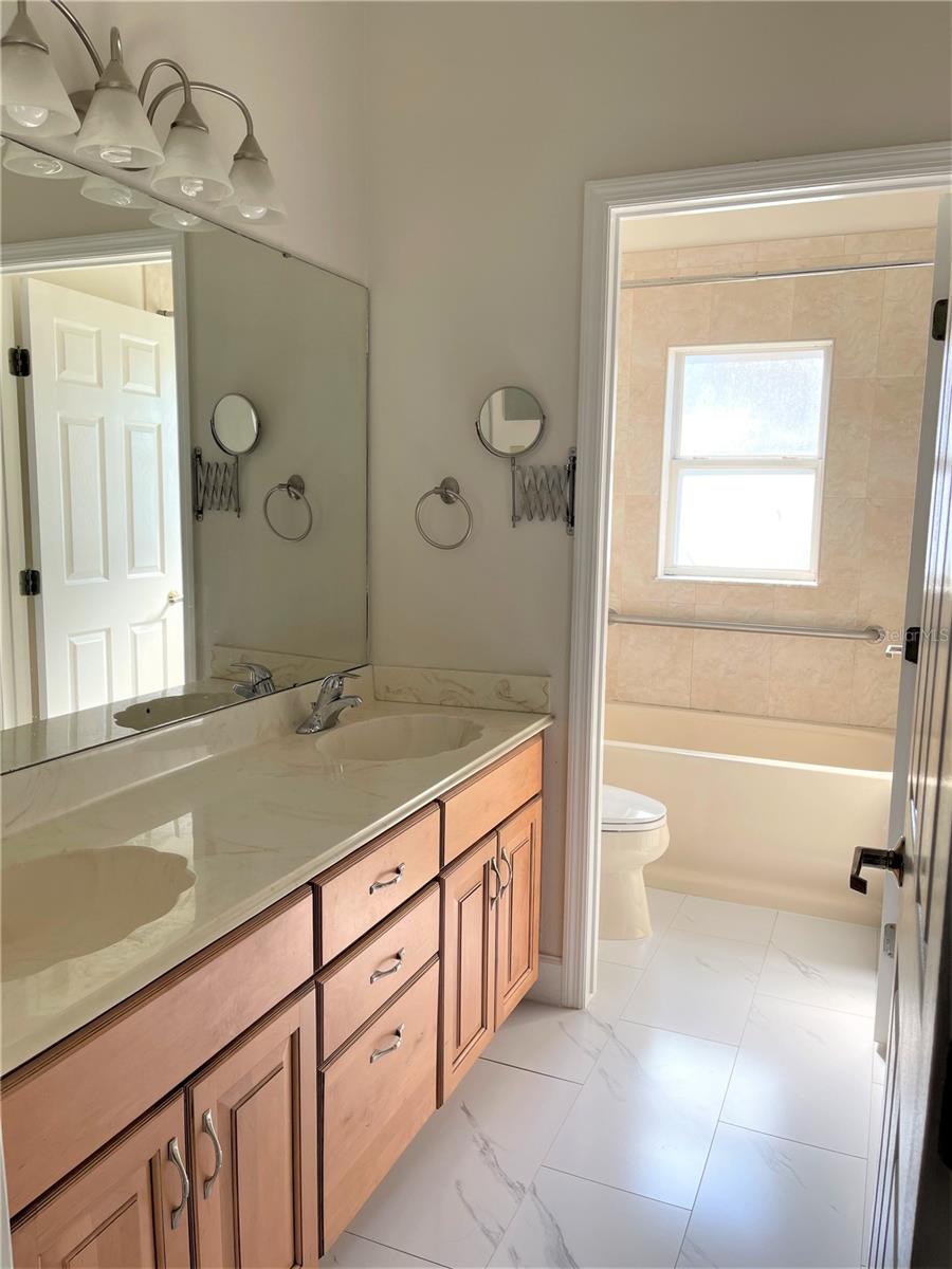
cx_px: 476
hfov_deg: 53.1
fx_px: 953
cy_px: 634
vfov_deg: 67.3
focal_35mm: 26
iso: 32
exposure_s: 1/292
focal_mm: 5.1
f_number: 1.6
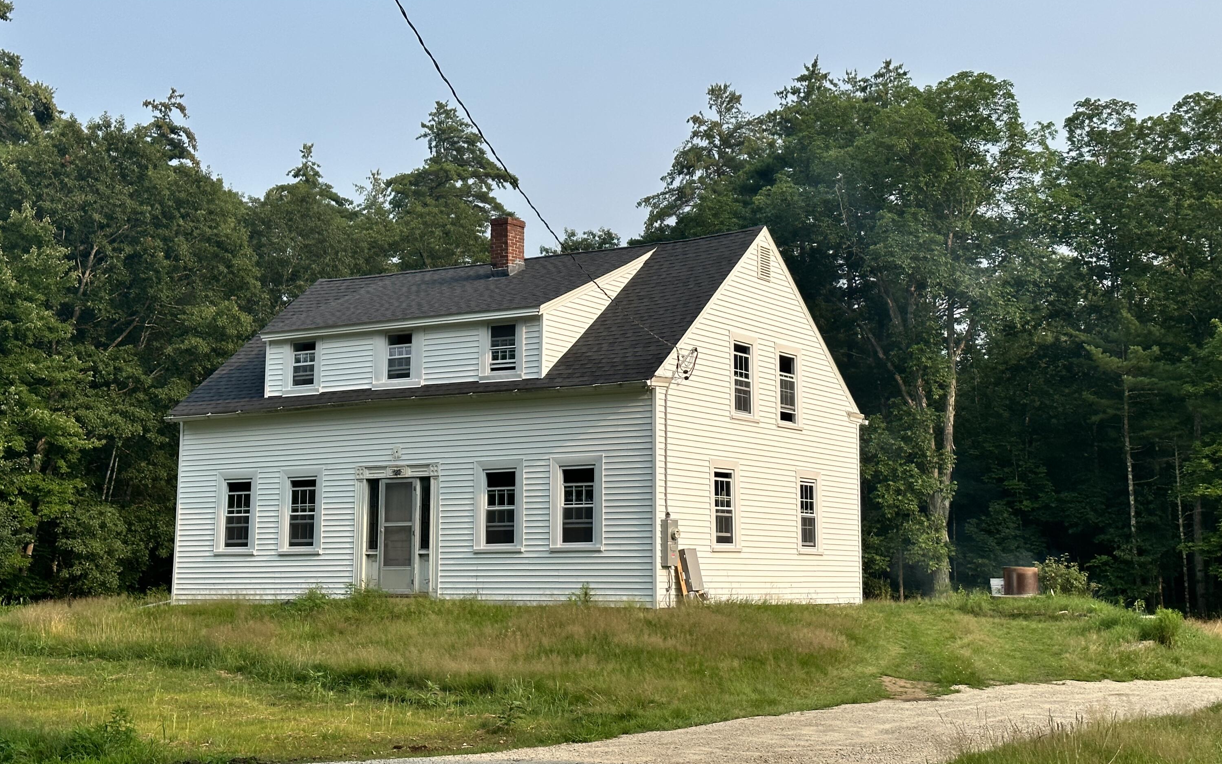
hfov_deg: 39.6
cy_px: 310
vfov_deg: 25.3
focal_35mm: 51
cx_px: 612
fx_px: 1699
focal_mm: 6.86
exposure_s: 1/2597
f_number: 1.78
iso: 64
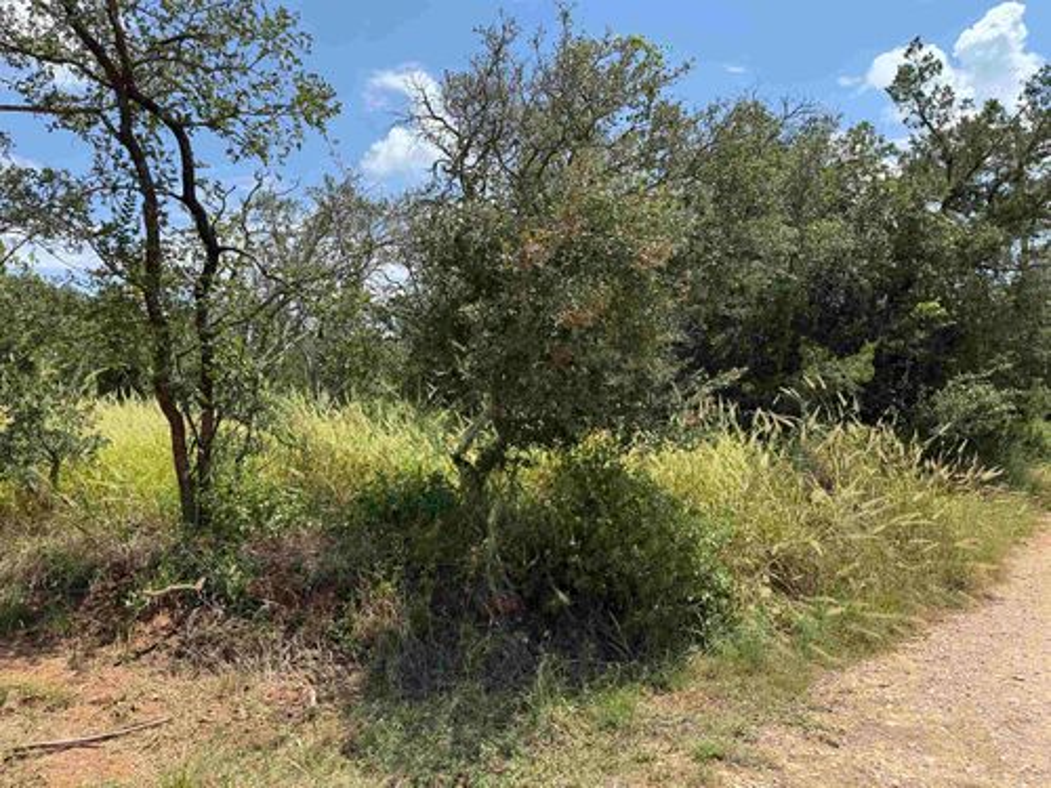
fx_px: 729
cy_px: 394
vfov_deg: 56.8
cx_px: 526
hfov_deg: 71.6
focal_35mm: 24
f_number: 1.78
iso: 80
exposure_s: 1/2959
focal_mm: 6.76
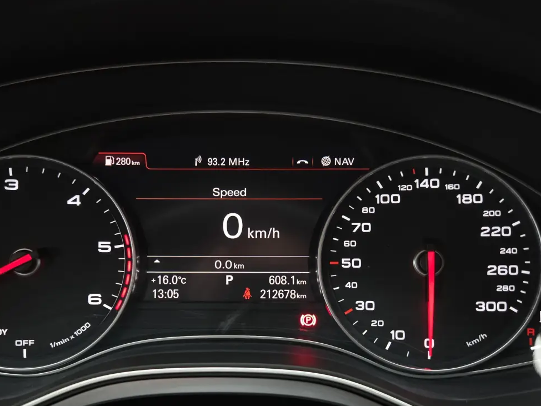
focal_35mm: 34
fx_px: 532
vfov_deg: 41.4
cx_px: 242
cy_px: 260
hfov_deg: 53.8
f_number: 1.8
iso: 320
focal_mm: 5.4
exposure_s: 1/41.6
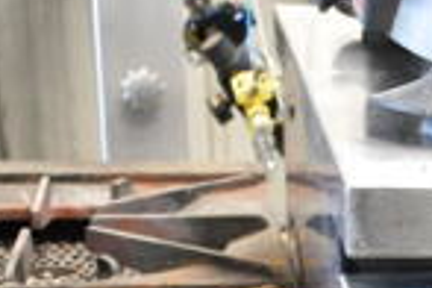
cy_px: 529
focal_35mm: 131
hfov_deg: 14.4
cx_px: 688
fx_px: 1573
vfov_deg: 9.9
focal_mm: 21
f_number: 3.8
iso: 1400
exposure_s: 1/30
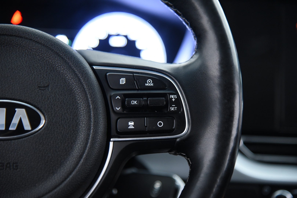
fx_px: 867
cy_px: 99
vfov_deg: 13.1
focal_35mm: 105
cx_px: 148
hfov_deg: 19.4
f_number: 4
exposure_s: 1/20
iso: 4000
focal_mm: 105
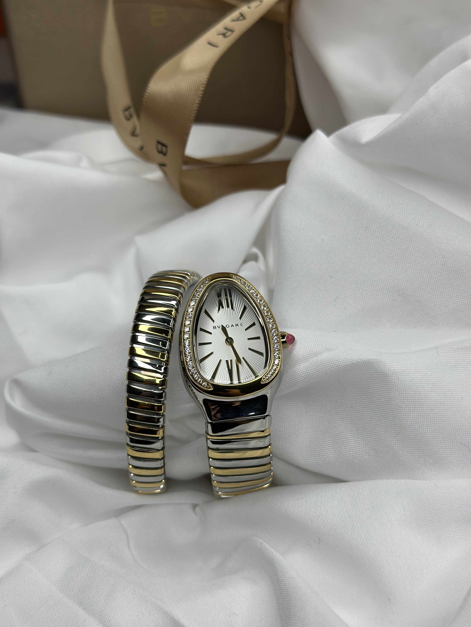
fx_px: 871
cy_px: 314
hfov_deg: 30.3
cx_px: 236
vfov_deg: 39.7
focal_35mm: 48
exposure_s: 1/1157
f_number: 1.78
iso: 80
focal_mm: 6.86
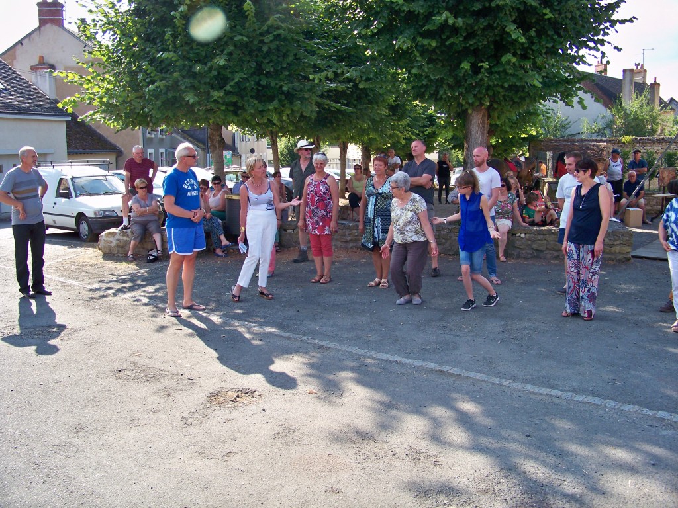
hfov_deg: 55.4
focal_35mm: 33
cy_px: 254
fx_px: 646
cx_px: 339
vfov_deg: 42.9
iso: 80
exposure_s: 1/320
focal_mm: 5.85
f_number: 2.8
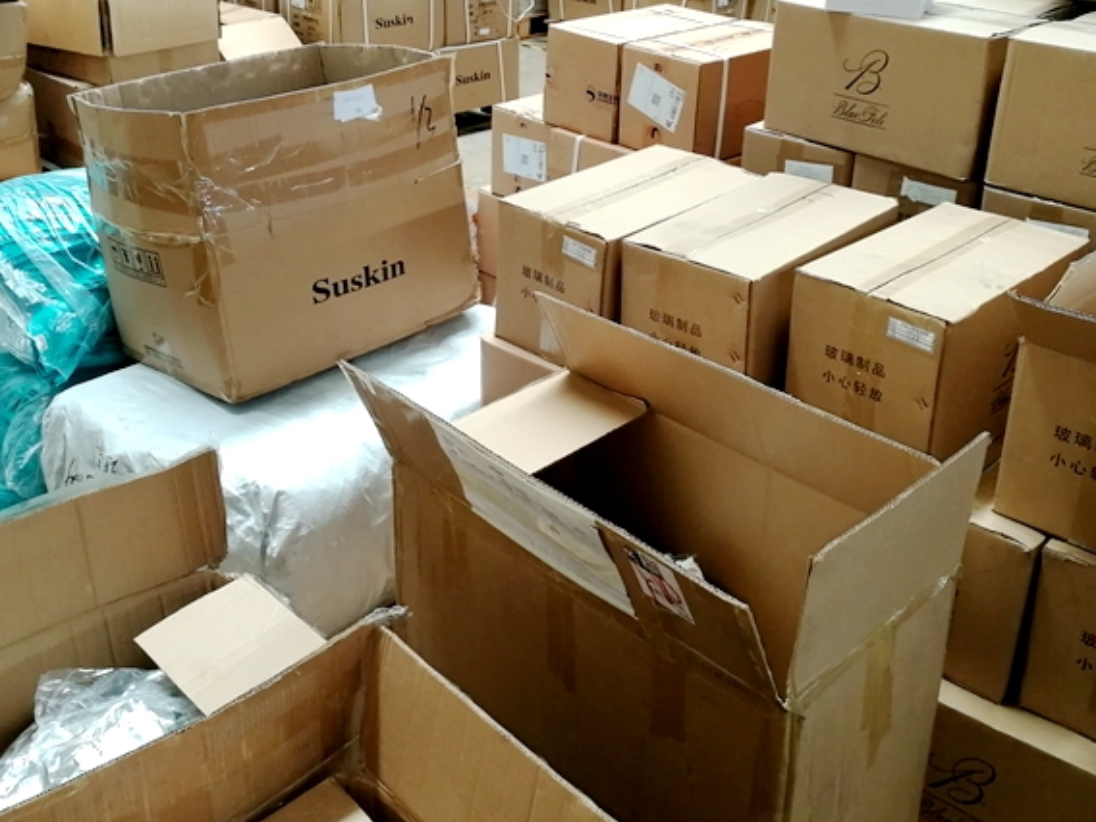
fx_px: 1203
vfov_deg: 37.2
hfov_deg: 49.0
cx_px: 534
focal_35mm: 38
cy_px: 260
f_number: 2.2
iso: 200
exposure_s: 1/60
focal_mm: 3.95
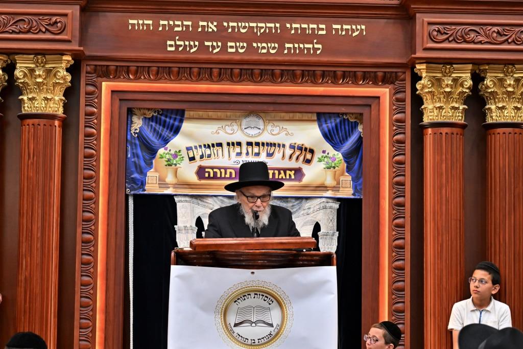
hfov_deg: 22.6
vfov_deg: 15.2
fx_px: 1308
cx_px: 262
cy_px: 174
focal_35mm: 90
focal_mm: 60
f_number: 4
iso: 640
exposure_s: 1/160
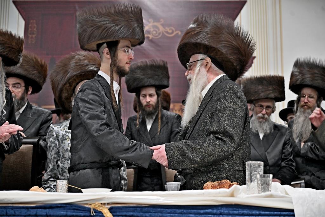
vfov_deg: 22.6
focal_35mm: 60
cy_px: 108
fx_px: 542
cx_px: 162
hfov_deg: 33.4
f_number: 4
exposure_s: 1/160
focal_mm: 60
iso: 1000
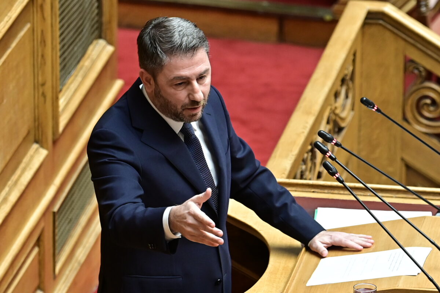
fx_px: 2835
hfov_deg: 8.9
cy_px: 146
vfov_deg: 5.9
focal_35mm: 232
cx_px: 220
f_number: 3.5
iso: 1000
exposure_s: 1/250
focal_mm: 155
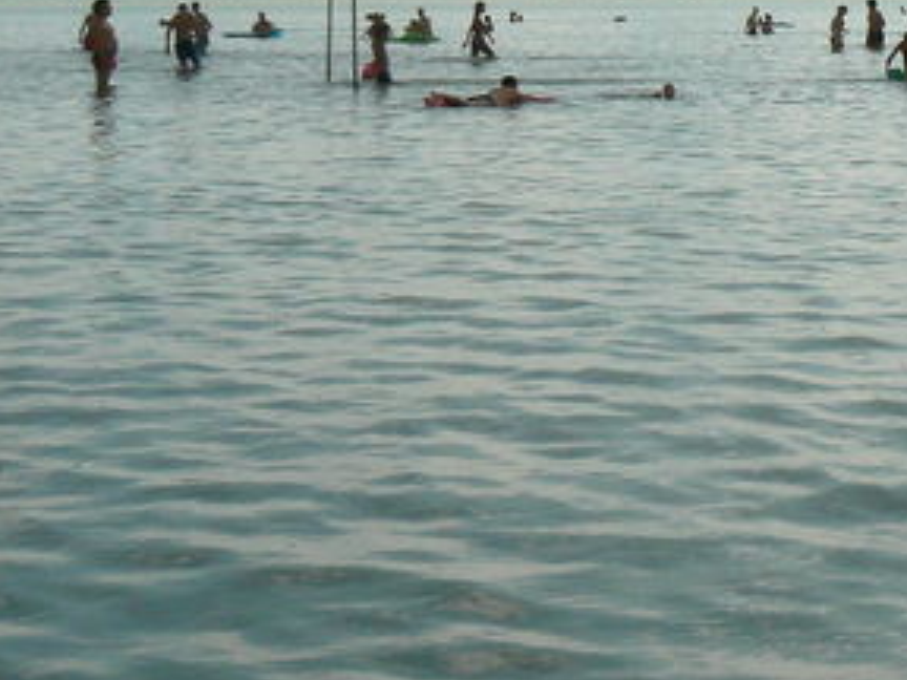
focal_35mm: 100
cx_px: 976
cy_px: 94
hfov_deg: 18.9
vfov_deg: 14.7
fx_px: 2620
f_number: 8
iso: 80
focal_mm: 6
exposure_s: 1/640
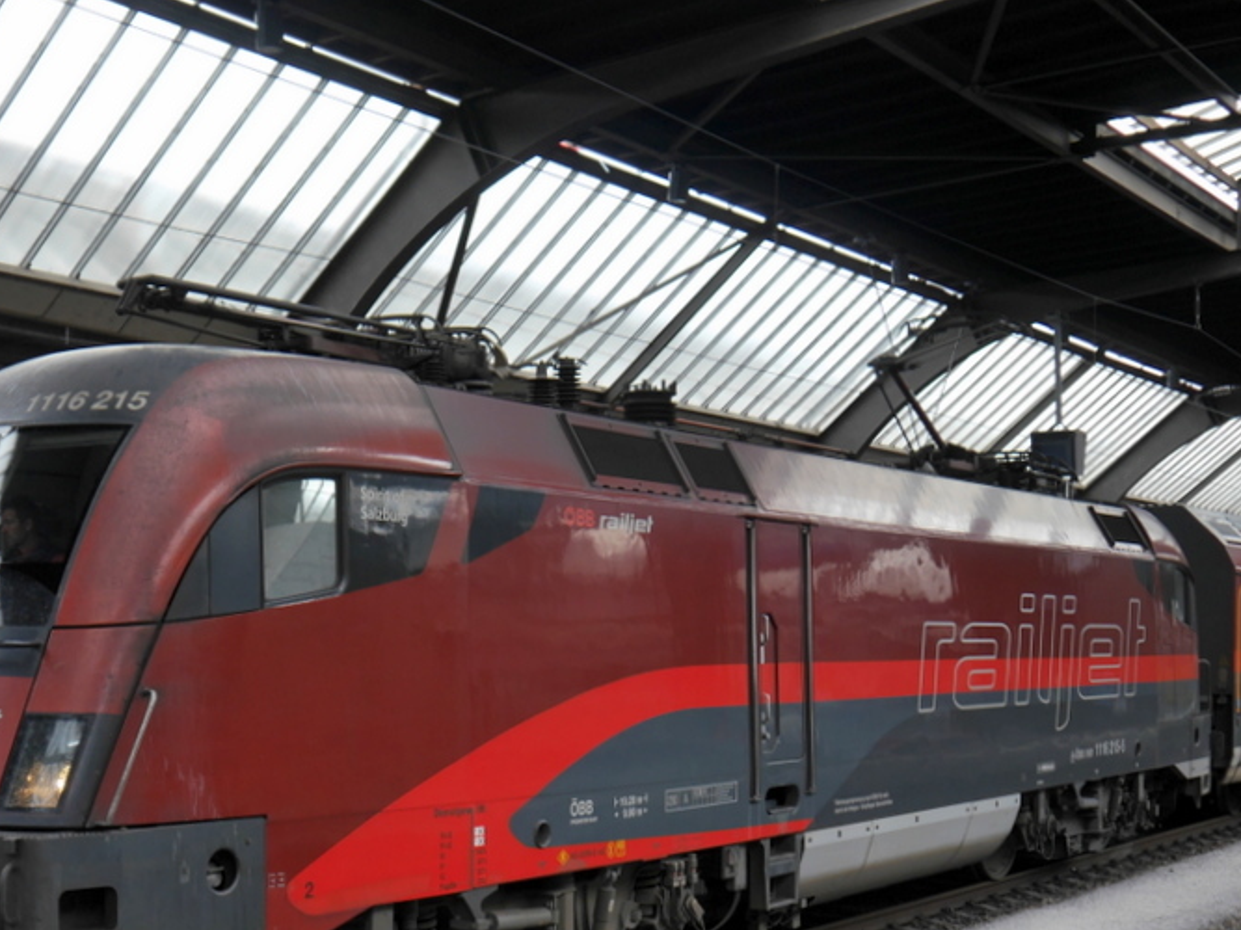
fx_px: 1828
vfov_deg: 28.2
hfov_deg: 36.9
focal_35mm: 51
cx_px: 370
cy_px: 677
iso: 160
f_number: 4
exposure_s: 1/80
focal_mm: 17
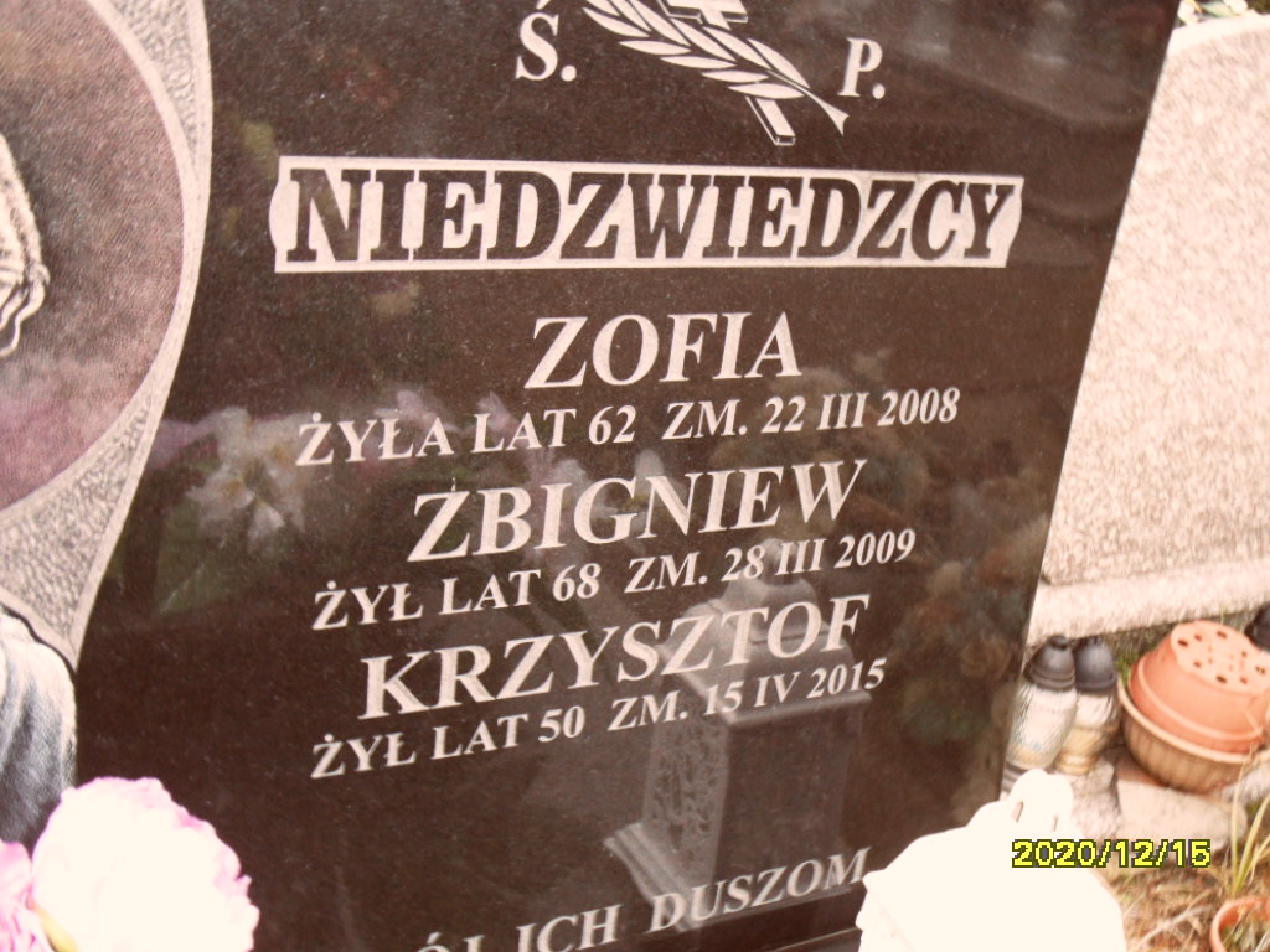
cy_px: 476
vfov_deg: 36.0
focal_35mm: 40
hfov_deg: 46.8
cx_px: 635
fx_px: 1468
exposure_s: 1/45
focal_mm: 6.5
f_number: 3.6
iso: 200
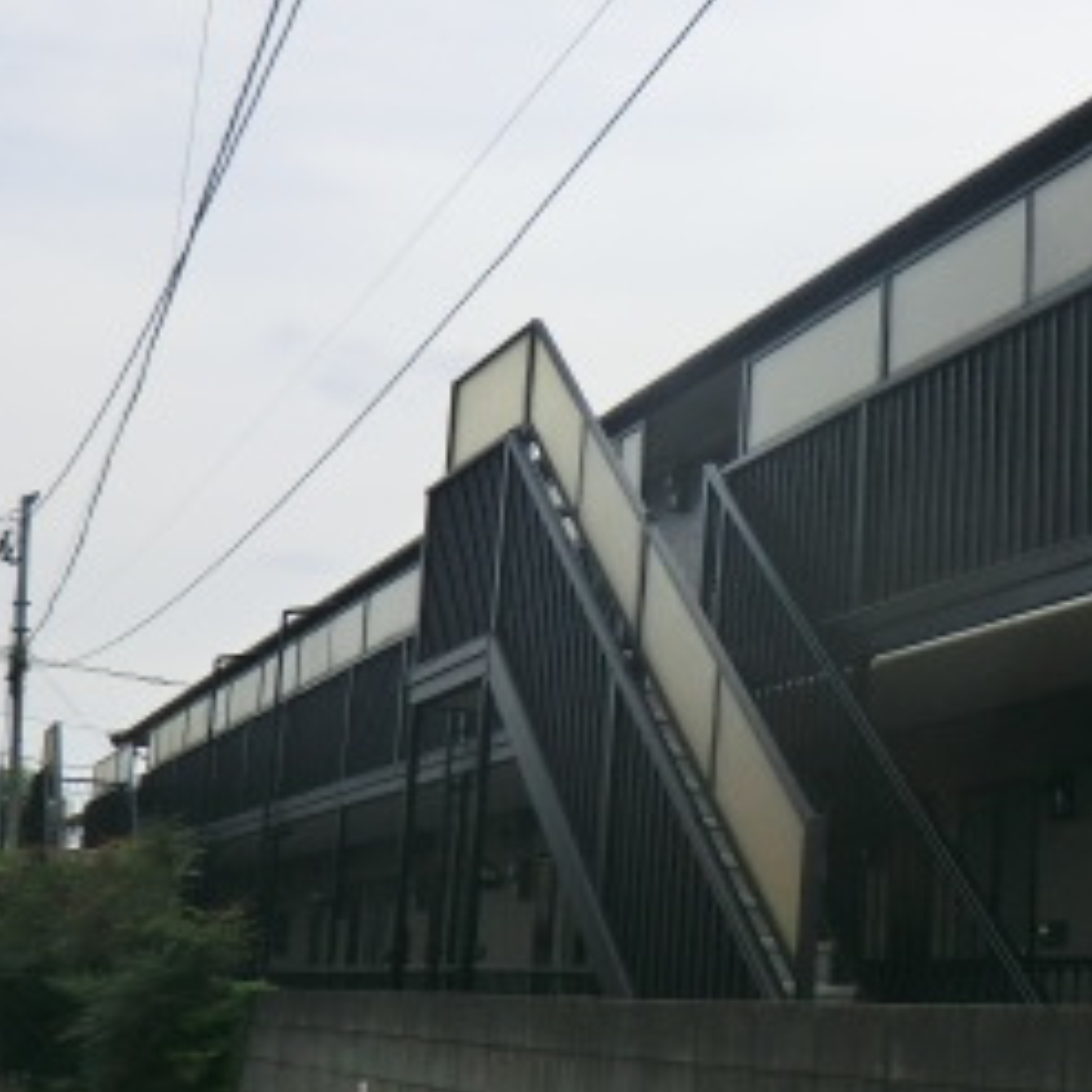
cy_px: 601
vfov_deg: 31.1
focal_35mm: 55
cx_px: 844
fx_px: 1963
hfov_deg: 30.5
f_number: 7.5
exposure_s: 1/200
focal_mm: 4.3
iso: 80
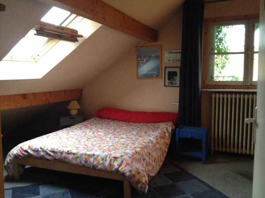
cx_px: 132
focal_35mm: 35
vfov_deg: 40.7
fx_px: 268
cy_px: 99
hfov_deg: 52.6
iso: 400
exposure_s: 1/20
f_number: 2.4
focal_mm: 4.28
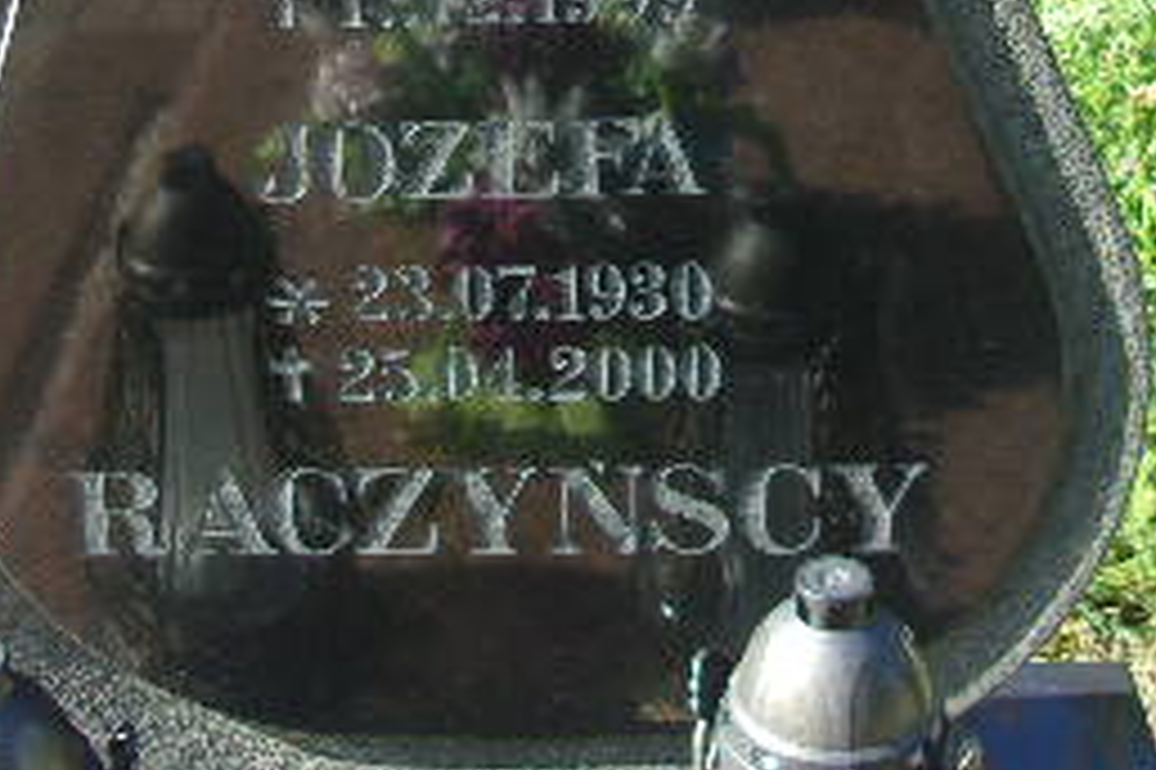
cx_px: 517
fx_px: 2246
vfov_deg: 18.5
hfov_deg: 28.8
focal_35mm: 70
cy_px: -131
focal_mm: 4.9
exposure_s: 1/210
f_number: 3
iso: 80
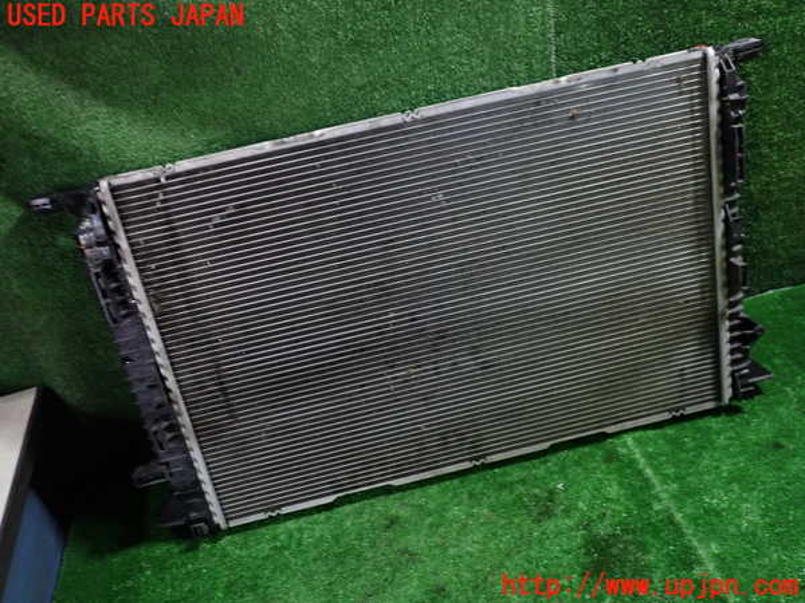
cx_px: 402
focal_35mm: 30
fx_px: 698
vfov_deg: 46.8
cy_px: 302
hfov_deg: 60.0
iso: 250
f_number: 2.3
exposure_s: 1/30
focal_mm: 5.4
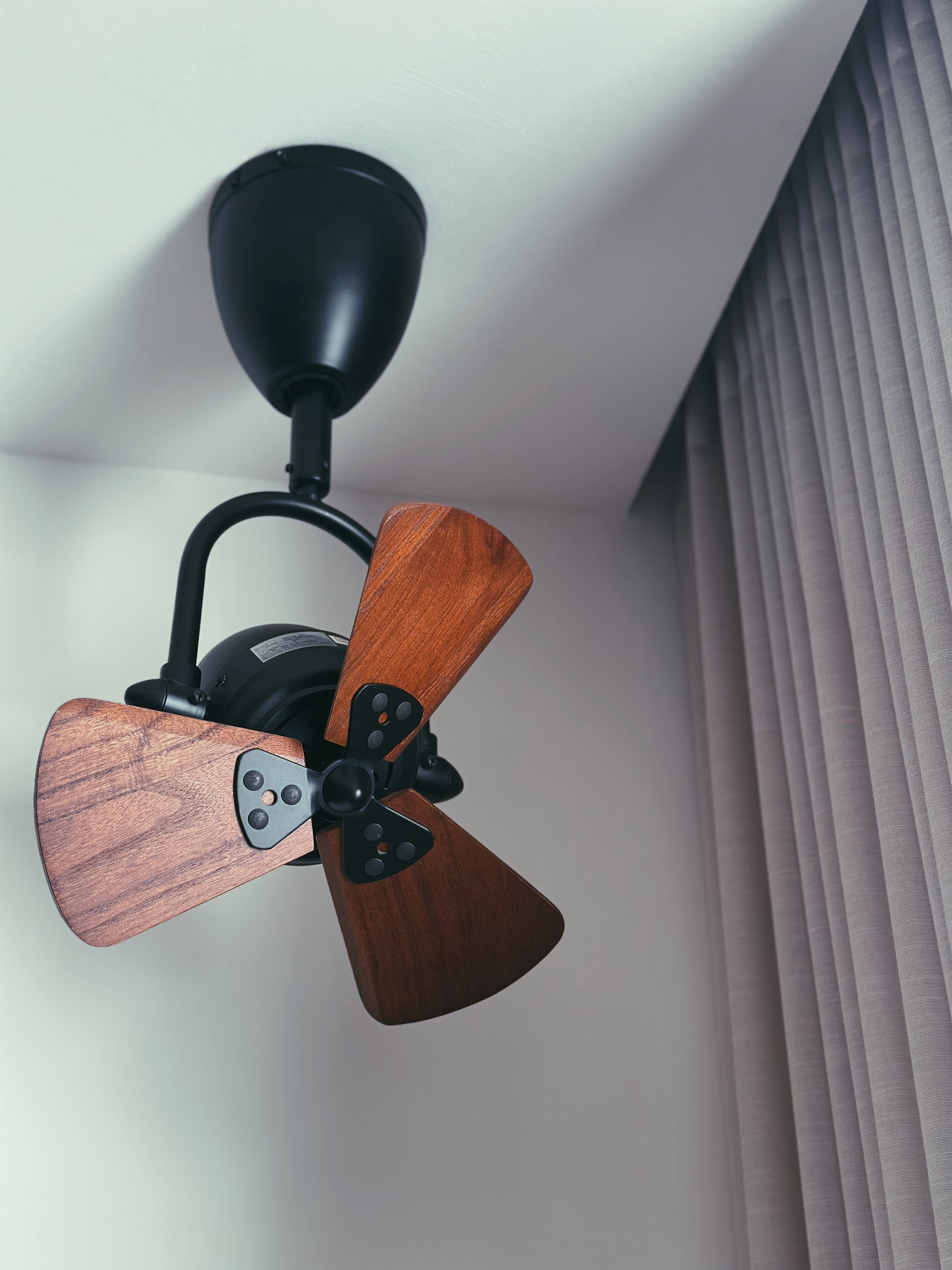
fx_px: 1760
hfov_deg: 30.3
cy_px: 635
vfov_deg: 39.7
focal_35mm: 48
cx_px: 476
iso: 80
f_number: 1.78
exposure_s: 1/121
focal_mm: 6.86
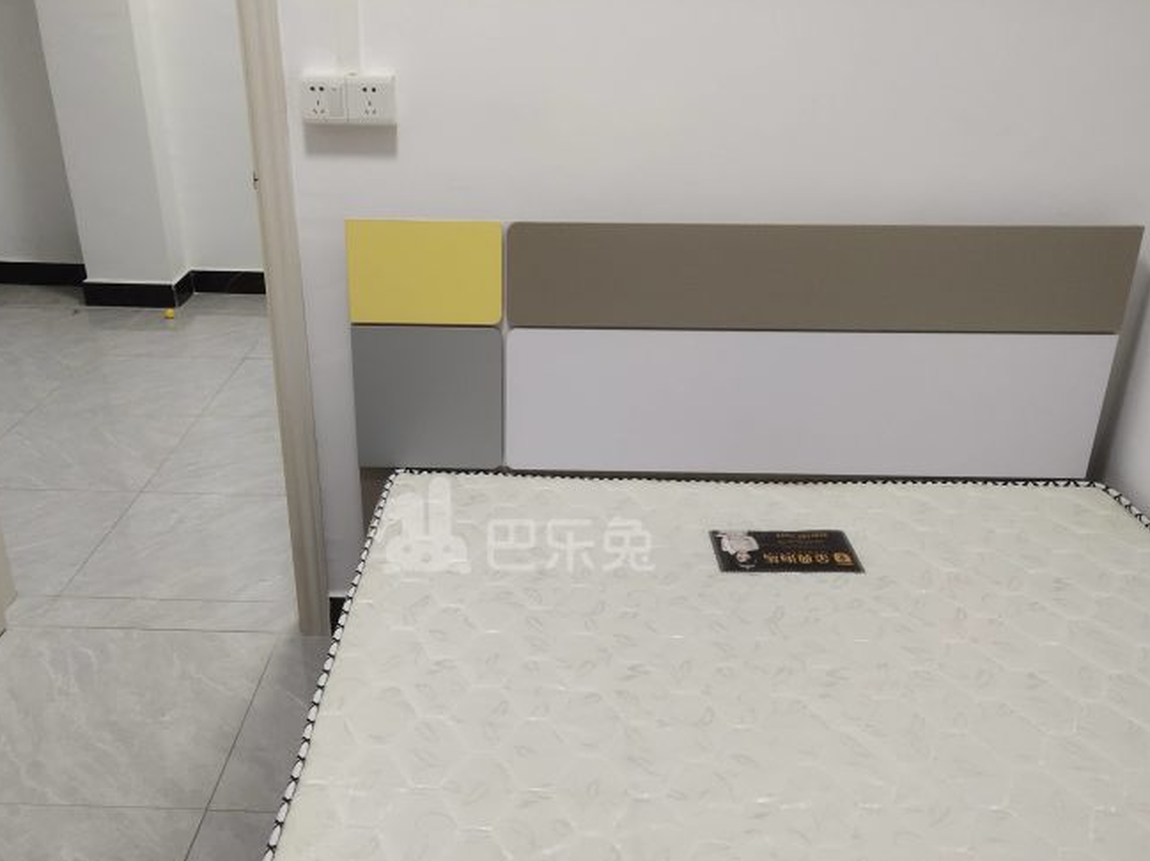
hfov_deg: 50.1
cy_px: 526
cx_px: 514
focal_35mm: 37
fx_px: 1229
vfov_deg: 38.4
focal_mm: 4.35
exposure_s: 1/50
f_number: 1.8
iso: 267
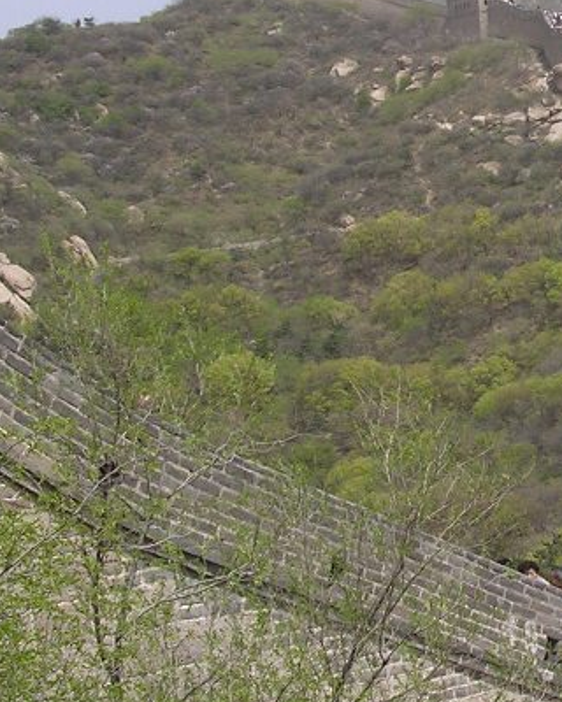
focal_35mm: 95
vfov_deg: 20.0
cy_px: 191
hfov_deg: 15.7
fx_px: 1975
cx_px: 643
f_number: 5.6
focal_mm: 5.8
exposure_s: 1/246
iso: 100
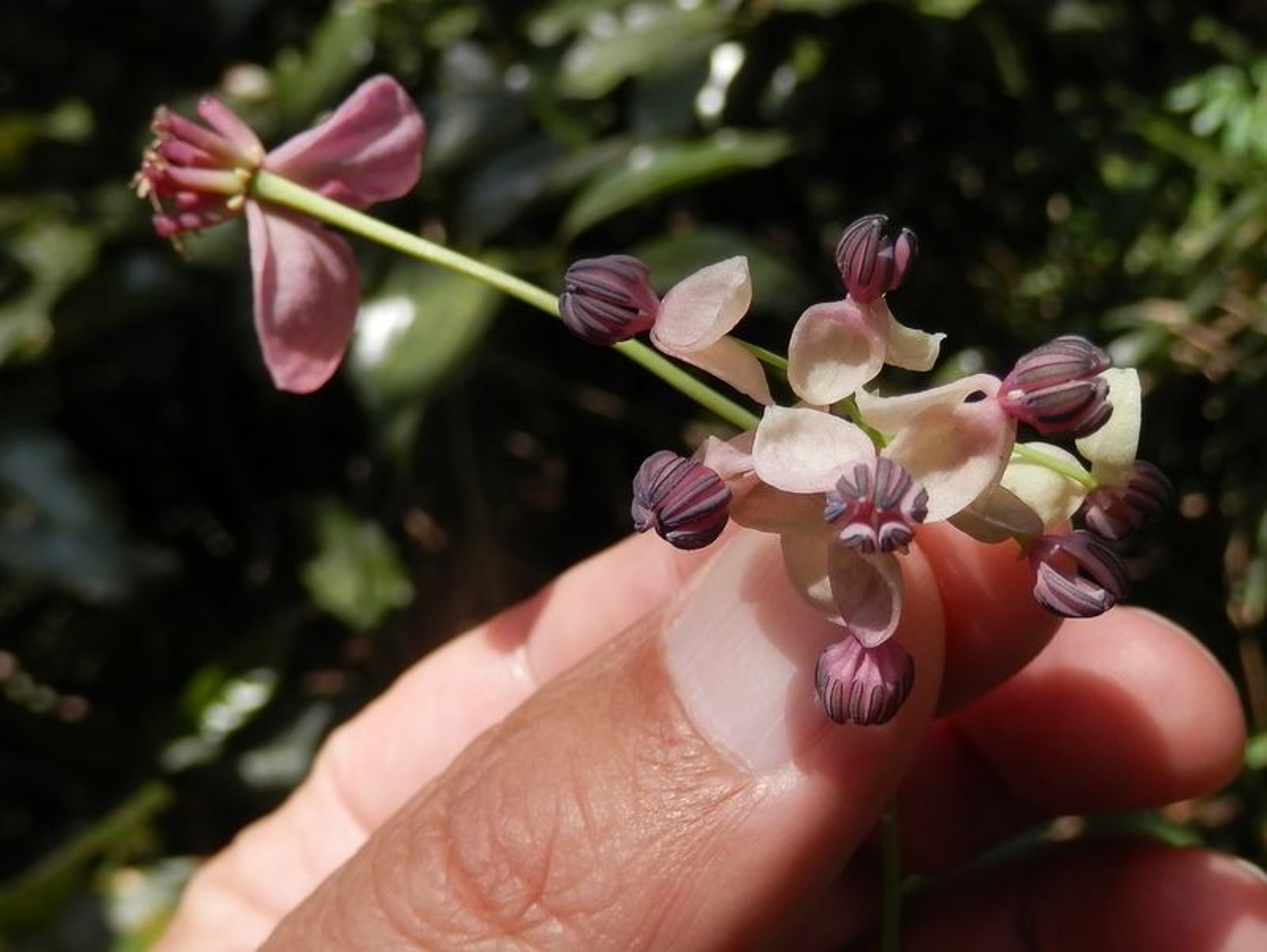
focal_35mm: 25
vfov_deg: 54.9
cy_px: 476
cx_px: 634
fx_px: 916
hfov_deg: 69.4
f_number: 3
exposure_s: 1/400
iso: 80
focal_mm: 4.5
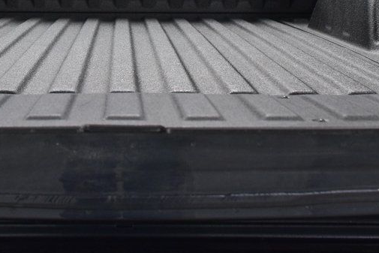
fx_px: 769
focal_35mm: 73
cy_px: 15
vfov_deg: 18.3
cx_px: 124
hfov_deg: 27.5
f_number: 4.5
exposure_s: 1/60
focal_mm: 24
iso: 1600
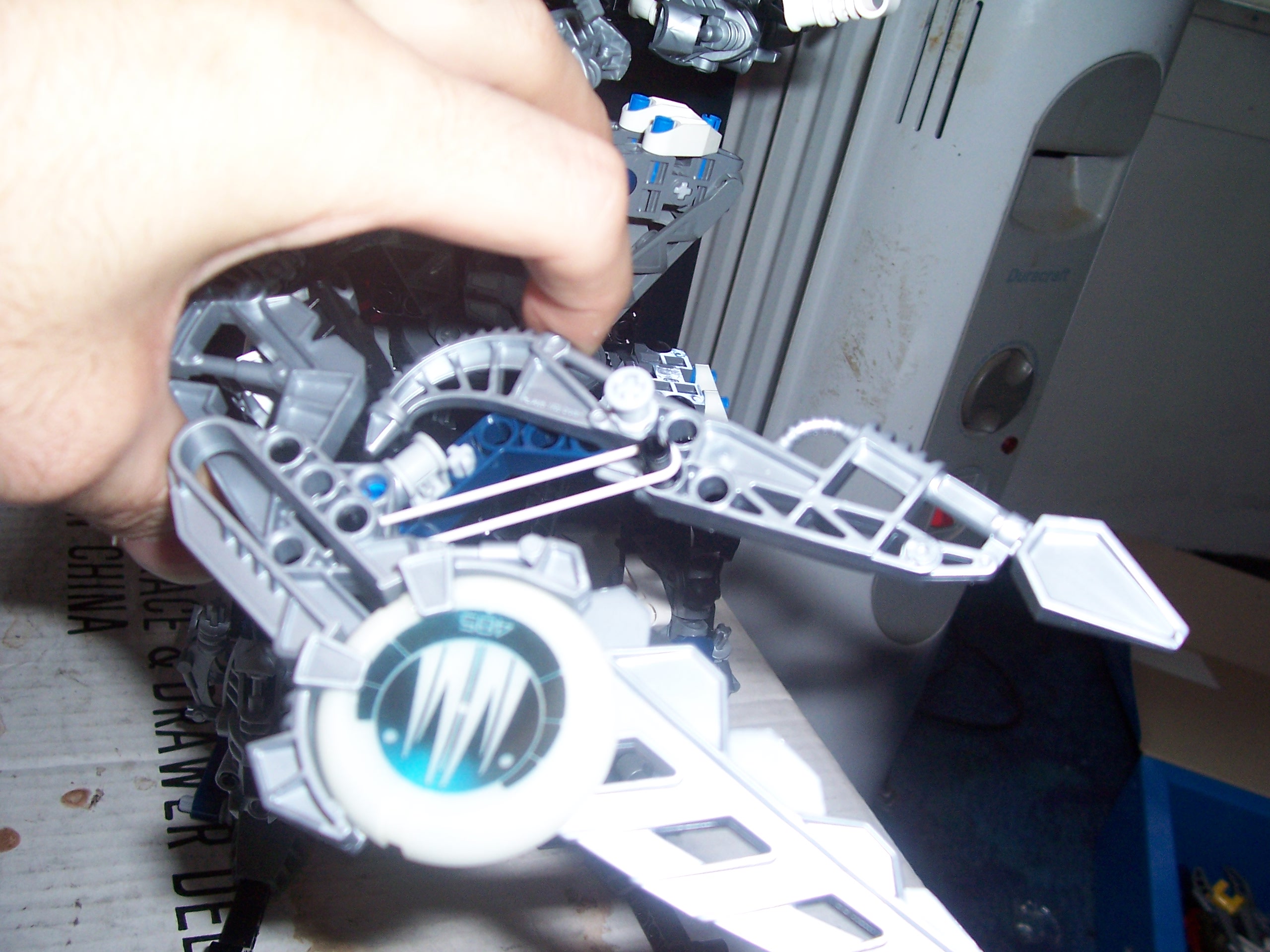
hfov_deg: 54.0
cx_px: 635
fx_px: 1247
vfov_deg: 41.8
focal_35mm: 34
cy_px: 476
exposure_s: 1/60
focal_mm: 5.6
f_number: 2.7
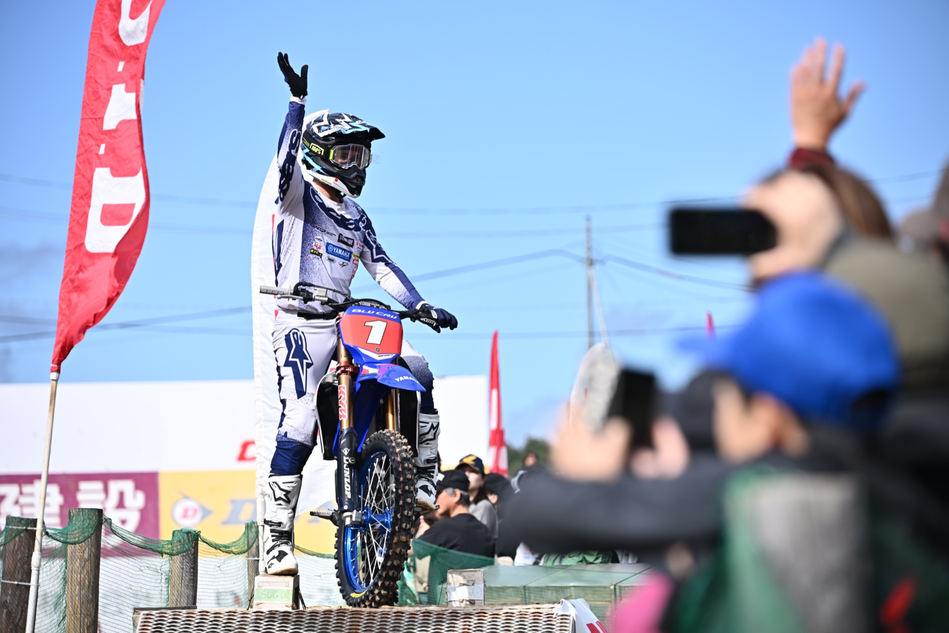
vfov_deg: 6.2
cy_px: 316
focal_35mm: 220
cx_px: 474
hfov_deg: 9.4
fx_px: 5799
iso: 125
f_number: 5.6
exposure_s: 1/640
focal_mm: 220
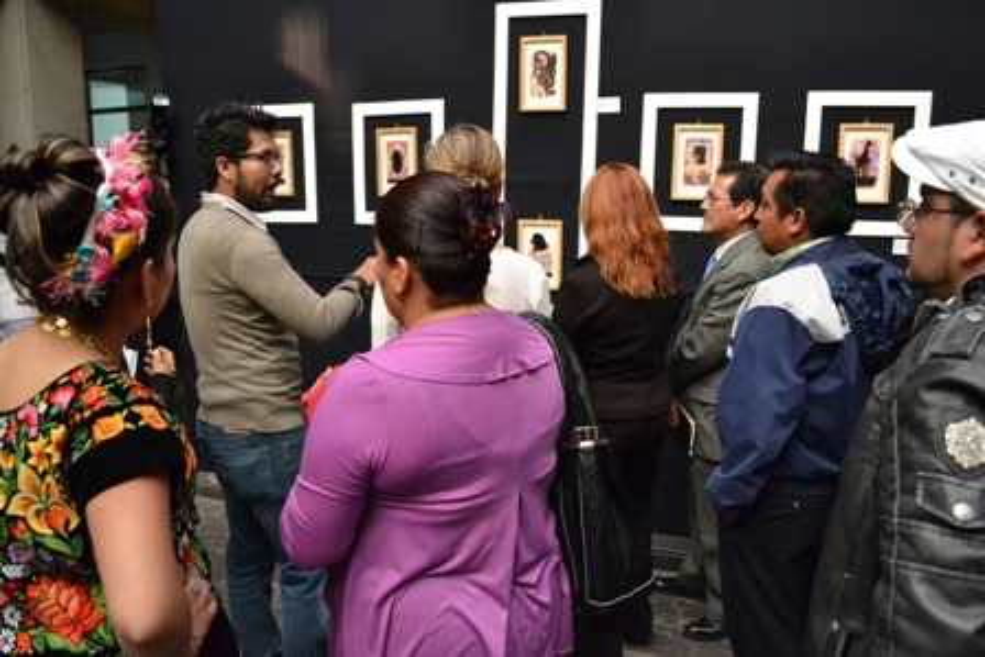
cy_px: 328
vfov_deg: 48.0
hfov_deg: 67.4
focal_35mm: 27
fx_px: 739
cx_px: 492
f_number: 3.5
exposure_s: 1/160
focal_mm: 18
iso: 3200
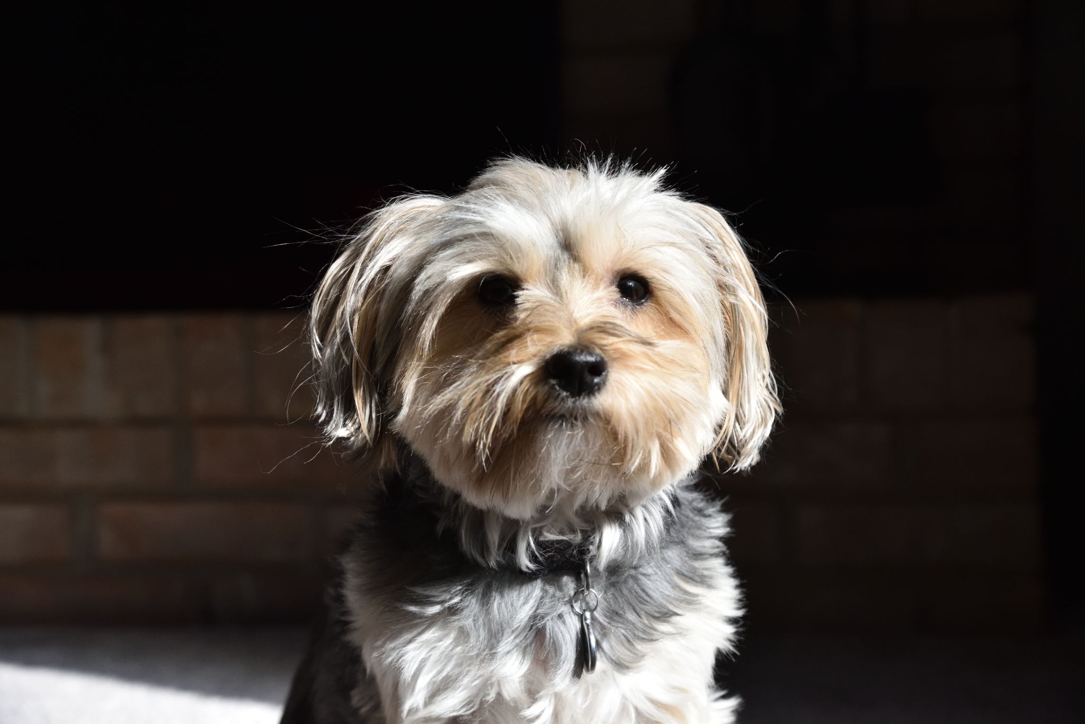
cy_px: 362
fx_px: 1990
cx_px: 542
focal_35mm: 66
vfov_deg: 20.6
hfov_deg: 30.5
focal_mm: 66
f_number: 6.3
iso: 2500
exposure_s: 1/1250
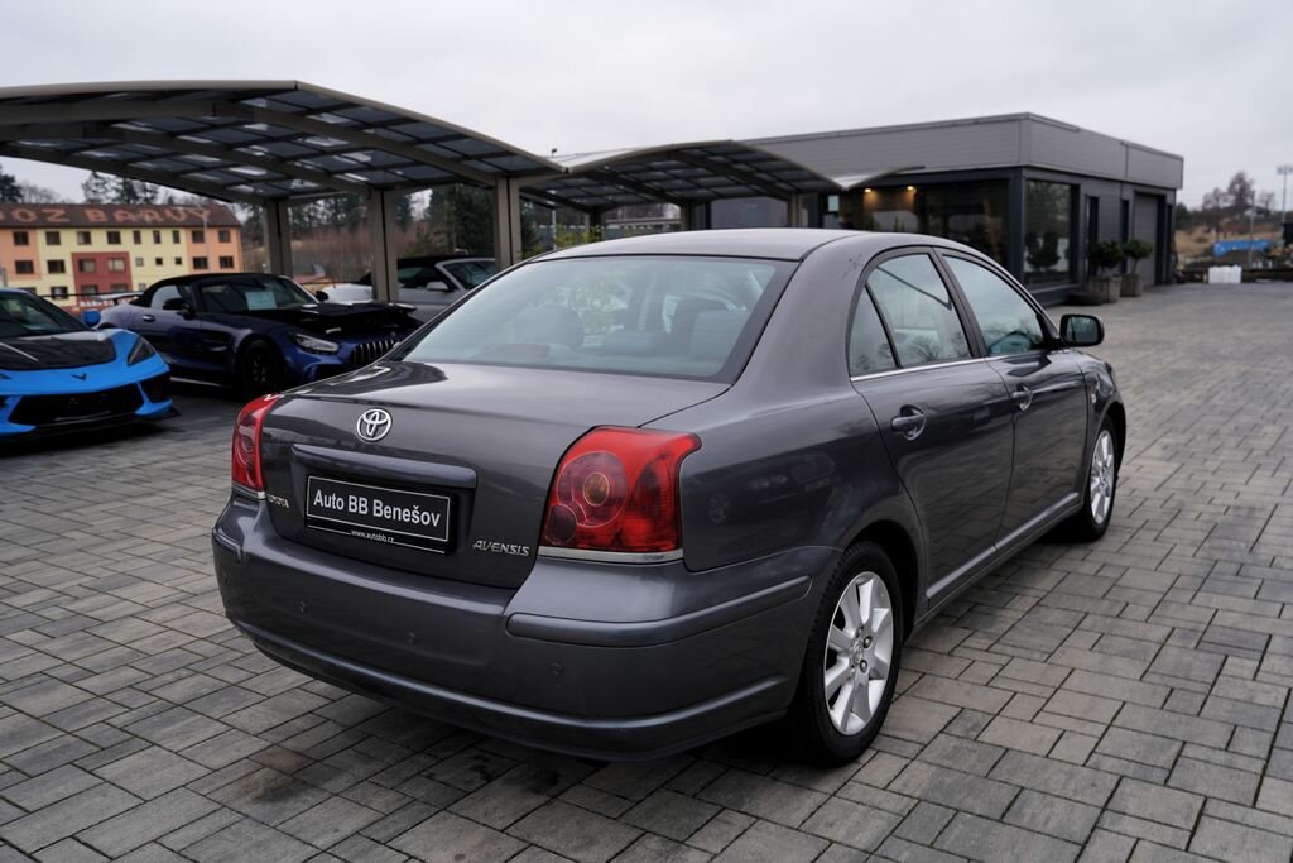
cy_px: 432
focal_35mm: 30
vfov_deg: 43.6
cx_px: 646
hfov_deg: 61.9
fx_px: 1078
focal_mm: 30
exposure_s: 1/60
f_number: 4
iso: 100
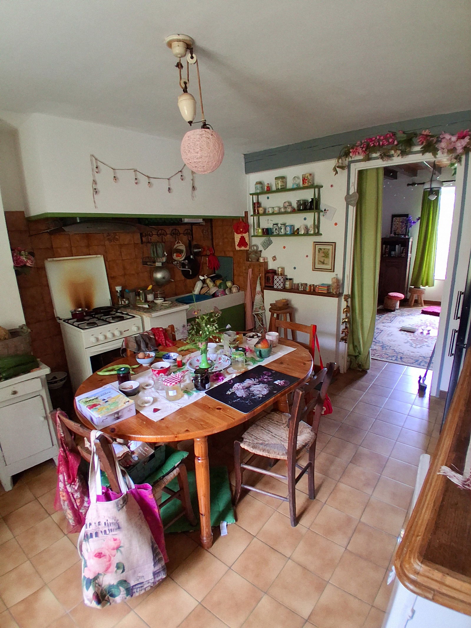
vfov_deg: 91.0
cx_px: 236
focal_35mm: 17
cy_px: 314
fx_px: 308
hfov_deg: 74.7
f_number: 2.2
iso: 320
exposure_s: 1/50
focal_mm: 1.4
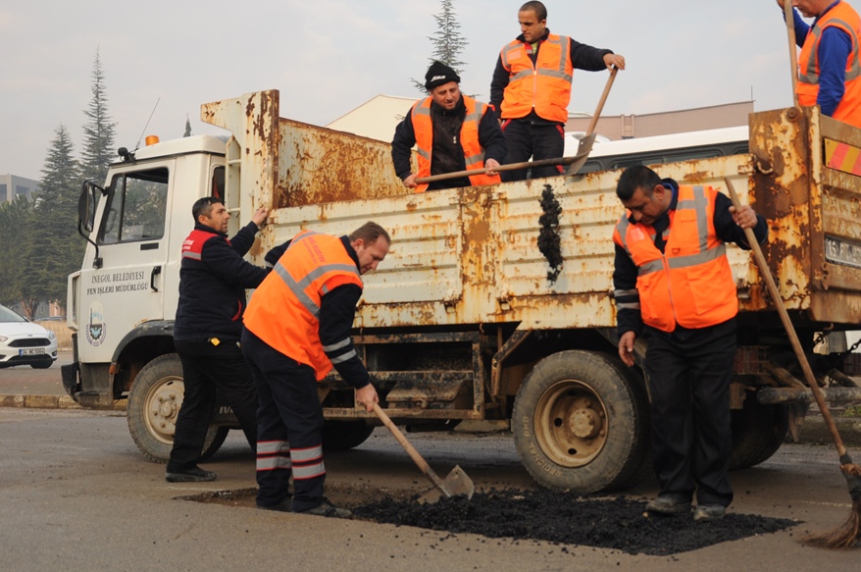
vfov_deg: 24.1
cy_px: 266
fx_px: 1338
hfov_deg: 35.6
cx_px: 483
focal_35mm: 56
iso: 200
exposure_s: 1/320
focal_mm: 32
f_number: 5.6
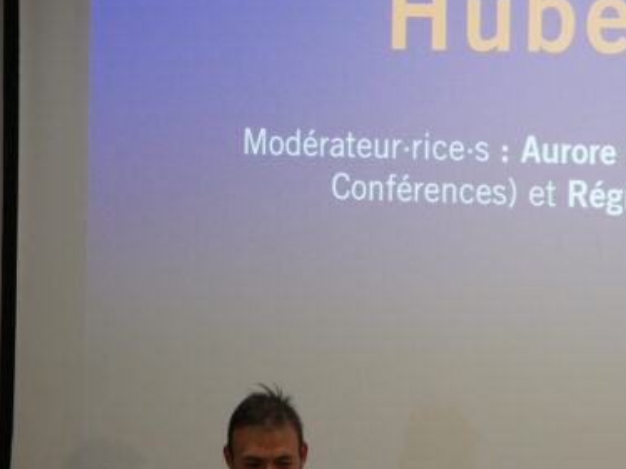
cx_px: 302
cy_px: 261
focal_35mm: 246
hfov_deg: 8.1
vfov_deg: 6.0
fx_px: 4447
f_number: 5.6
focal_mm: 60
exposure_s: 1/25
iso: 1600
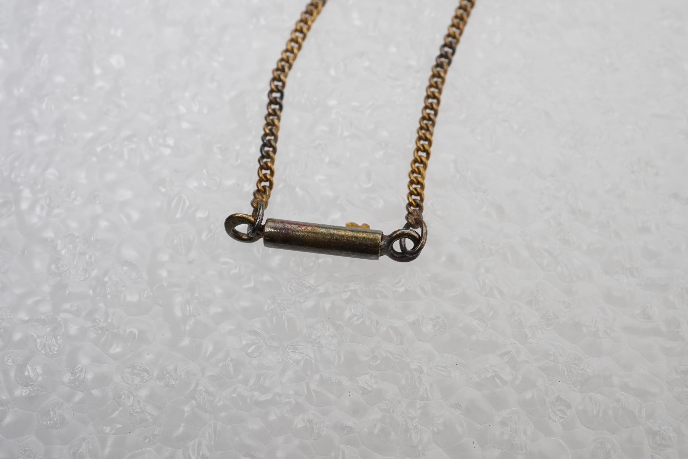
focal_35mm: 45
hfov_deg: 43.6
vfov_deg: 29.9
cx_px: 344
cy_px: 230
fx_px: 860
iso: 500
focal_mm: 30
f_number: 20
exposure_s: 1/100
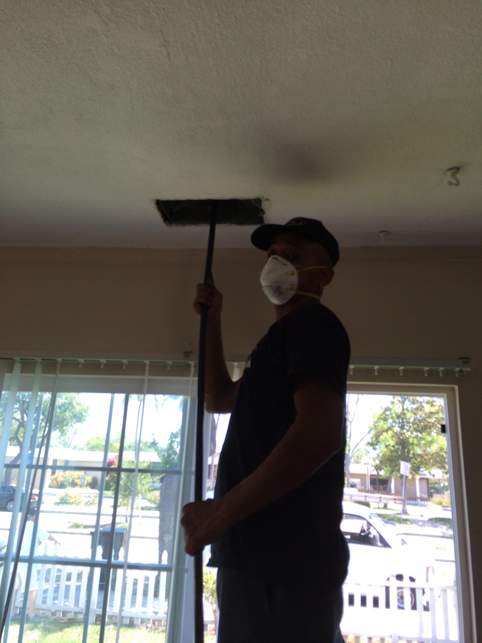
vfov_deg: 60.0
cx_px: 241
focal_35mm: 30
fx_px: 557
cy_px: 322
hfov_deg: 46.8
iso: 40
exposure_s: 1/120
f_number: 2.2
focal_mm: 4.12
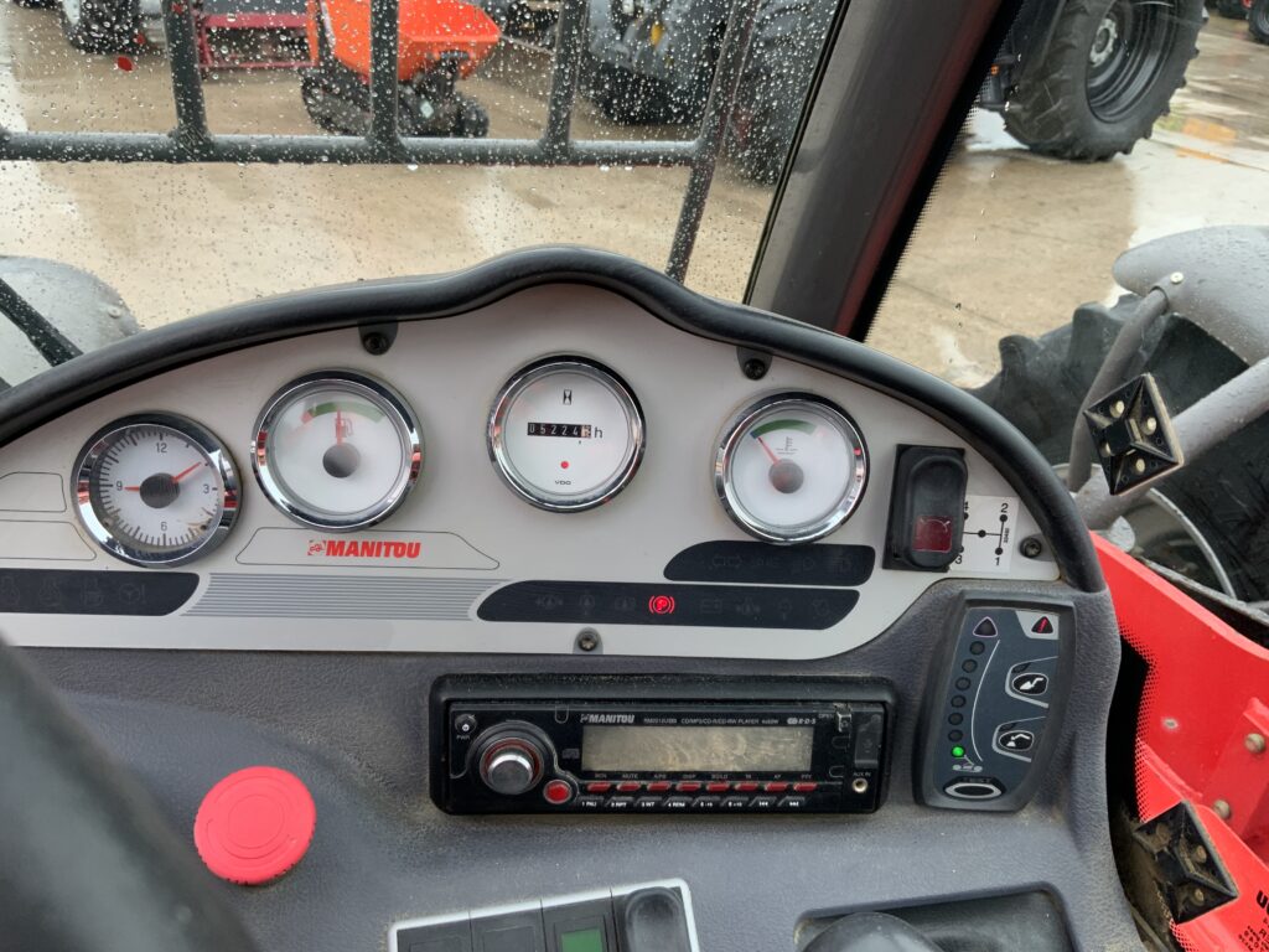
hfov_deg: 61.7
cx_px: 634
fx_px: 1063
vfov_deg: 48.2
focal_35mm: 29
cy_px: 476
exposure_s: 1/122
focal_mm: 3
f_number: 1.8
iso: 40
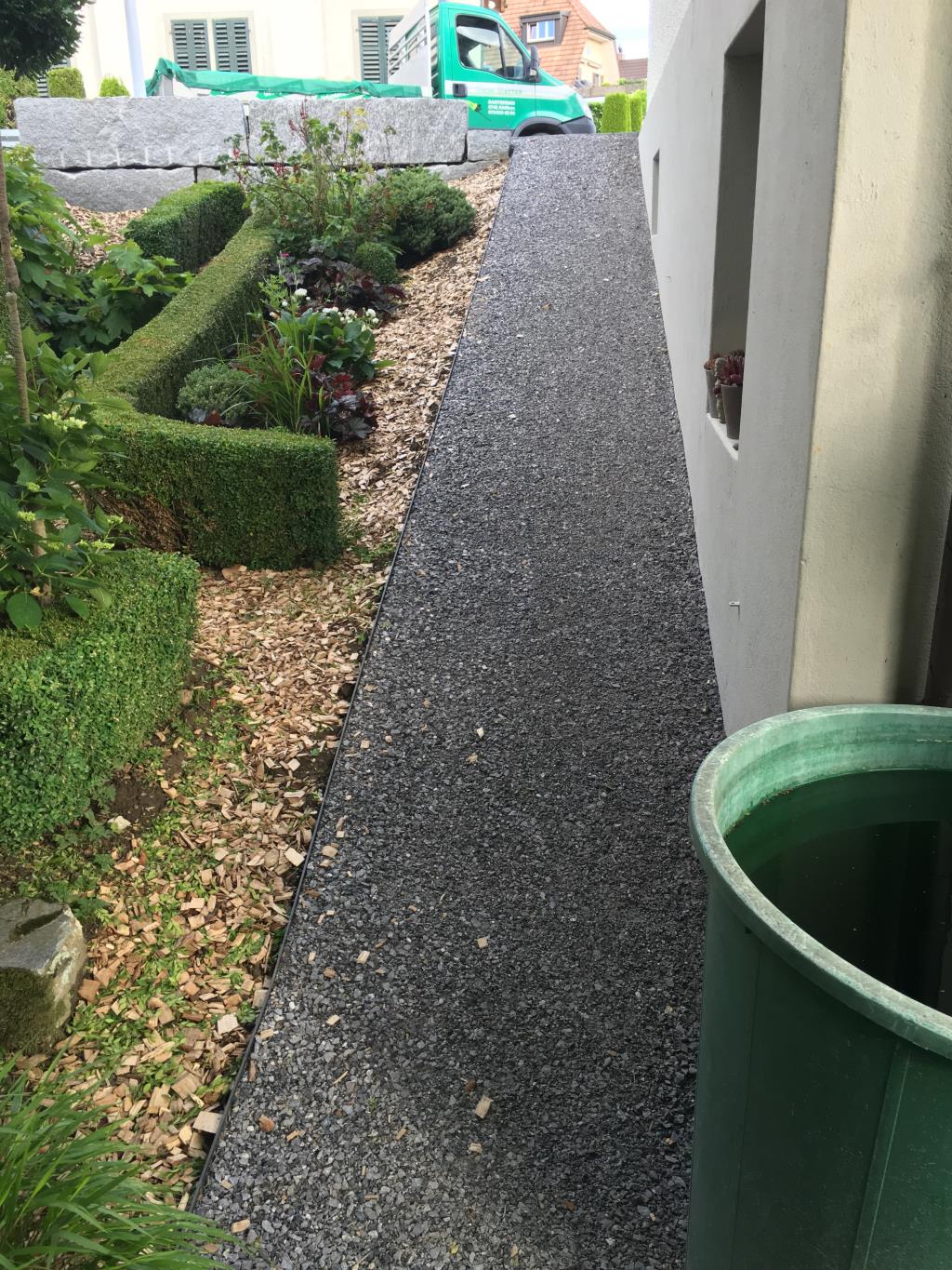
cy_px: 635
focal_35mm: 29
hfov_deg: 48.2
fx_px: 1063
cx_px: 476
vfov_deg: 61.7
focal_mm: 4.15
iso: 40
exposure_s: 1/100
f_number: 2.2
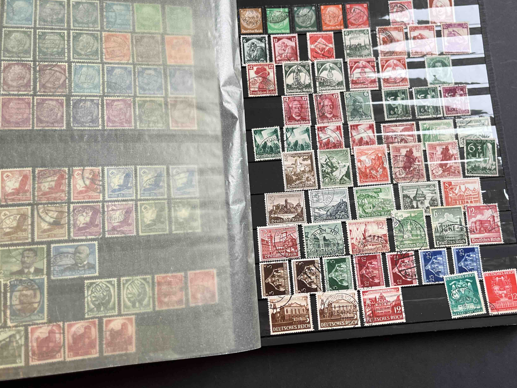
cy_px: 188
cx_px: 270
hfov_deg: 56.8
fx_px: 478
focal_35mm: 32
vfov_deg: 44.2
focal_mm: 5.1
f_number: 1.6
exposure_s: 1/121
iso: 125
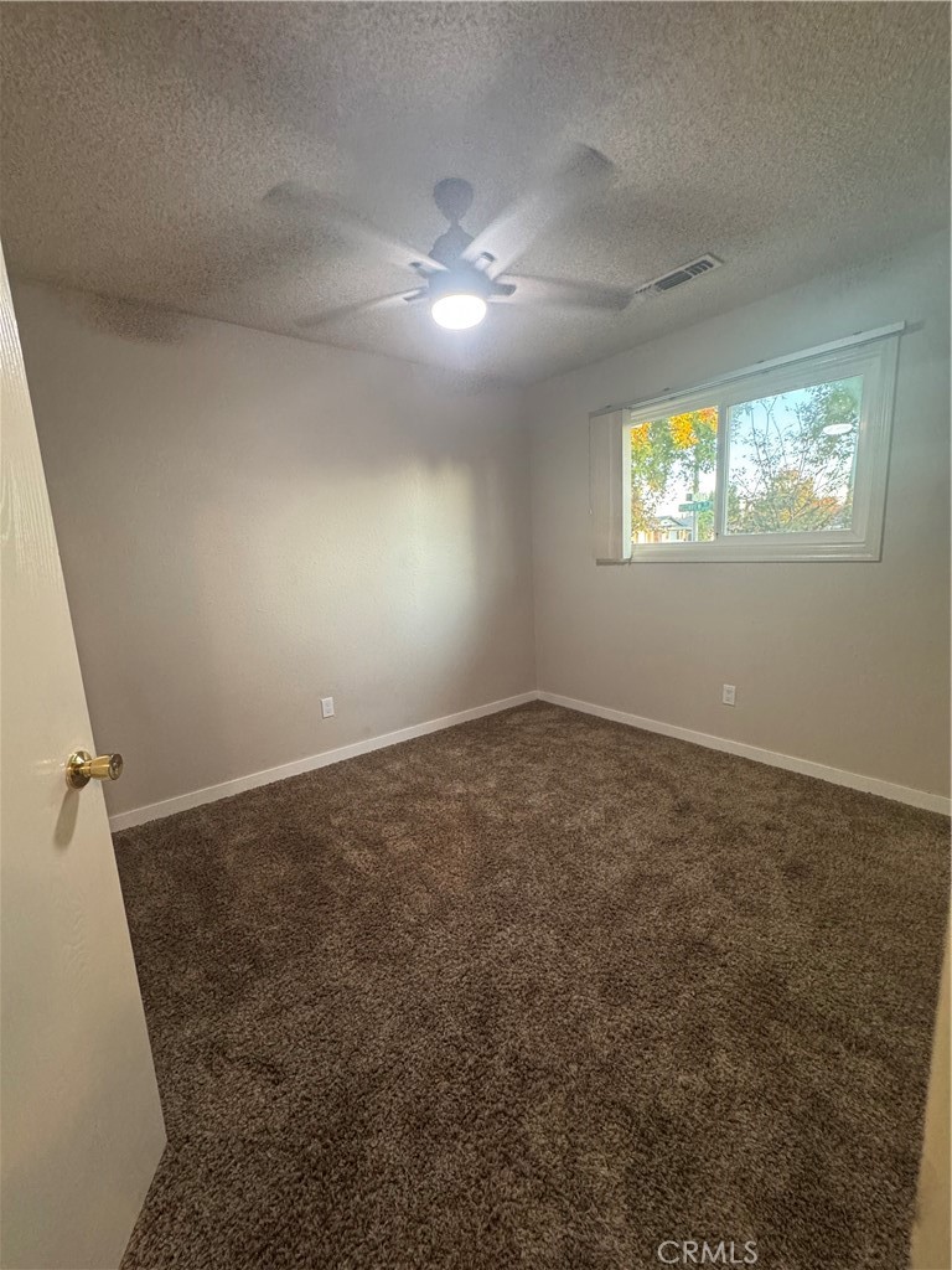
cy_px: 635
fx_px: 513
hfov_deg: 85.7
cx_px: 476
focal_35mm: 14
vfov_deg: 102.1
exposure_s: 1/60
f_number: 2.2
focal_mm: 2.22
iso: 400
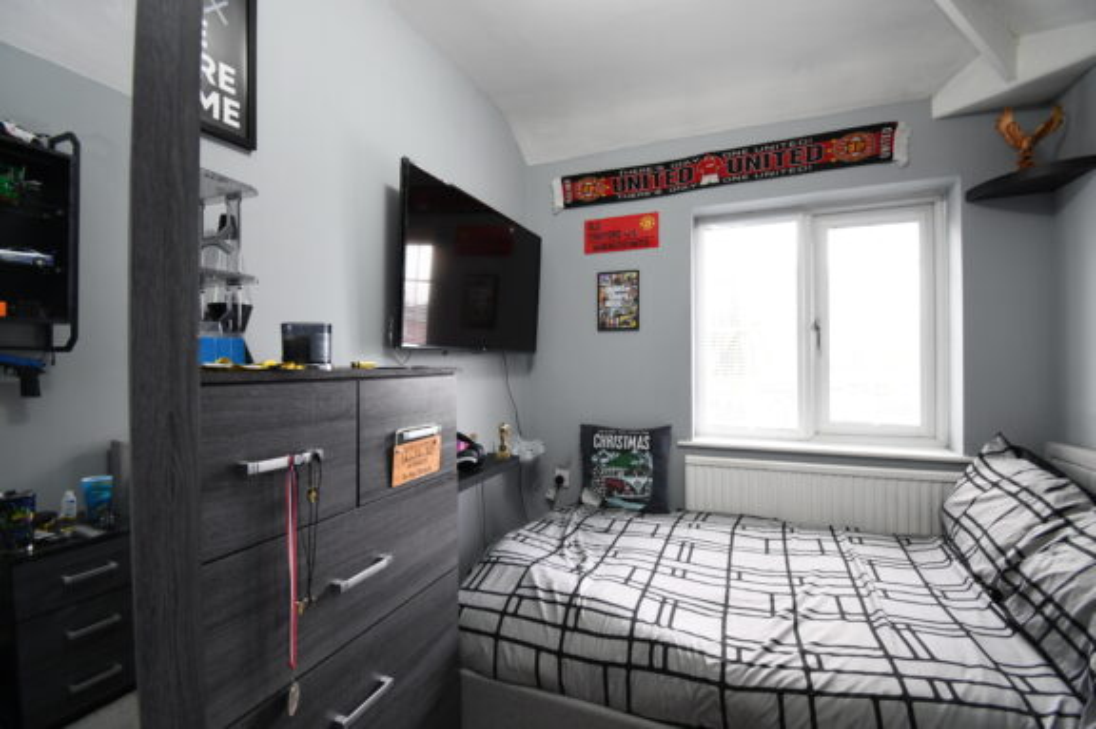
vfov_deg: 77.2
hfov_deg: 100.4
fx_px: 456
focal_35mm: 15
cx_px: 548
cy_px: 364
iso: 560
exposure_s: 1/13
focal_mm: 10
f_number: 4.5
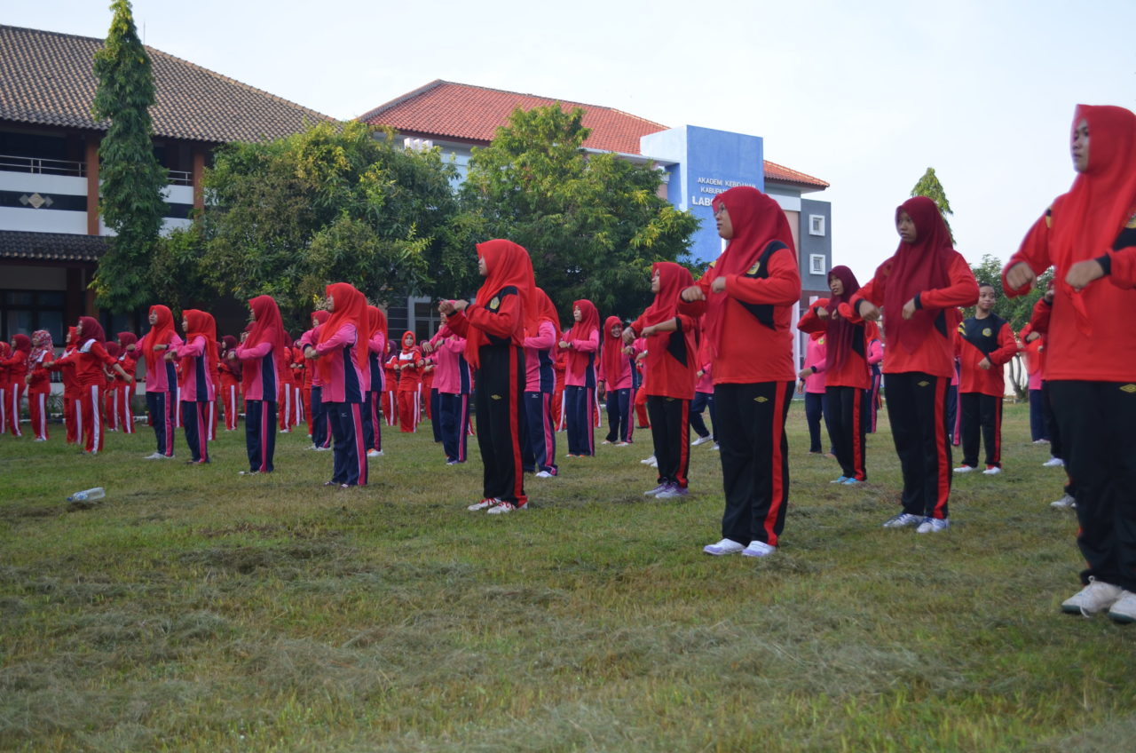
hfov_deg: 53.2
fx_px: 1134
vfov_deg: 36.7
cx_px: 568
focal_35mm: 36
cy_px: 376
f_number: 4
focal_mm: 24
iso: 110
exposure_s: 1/200
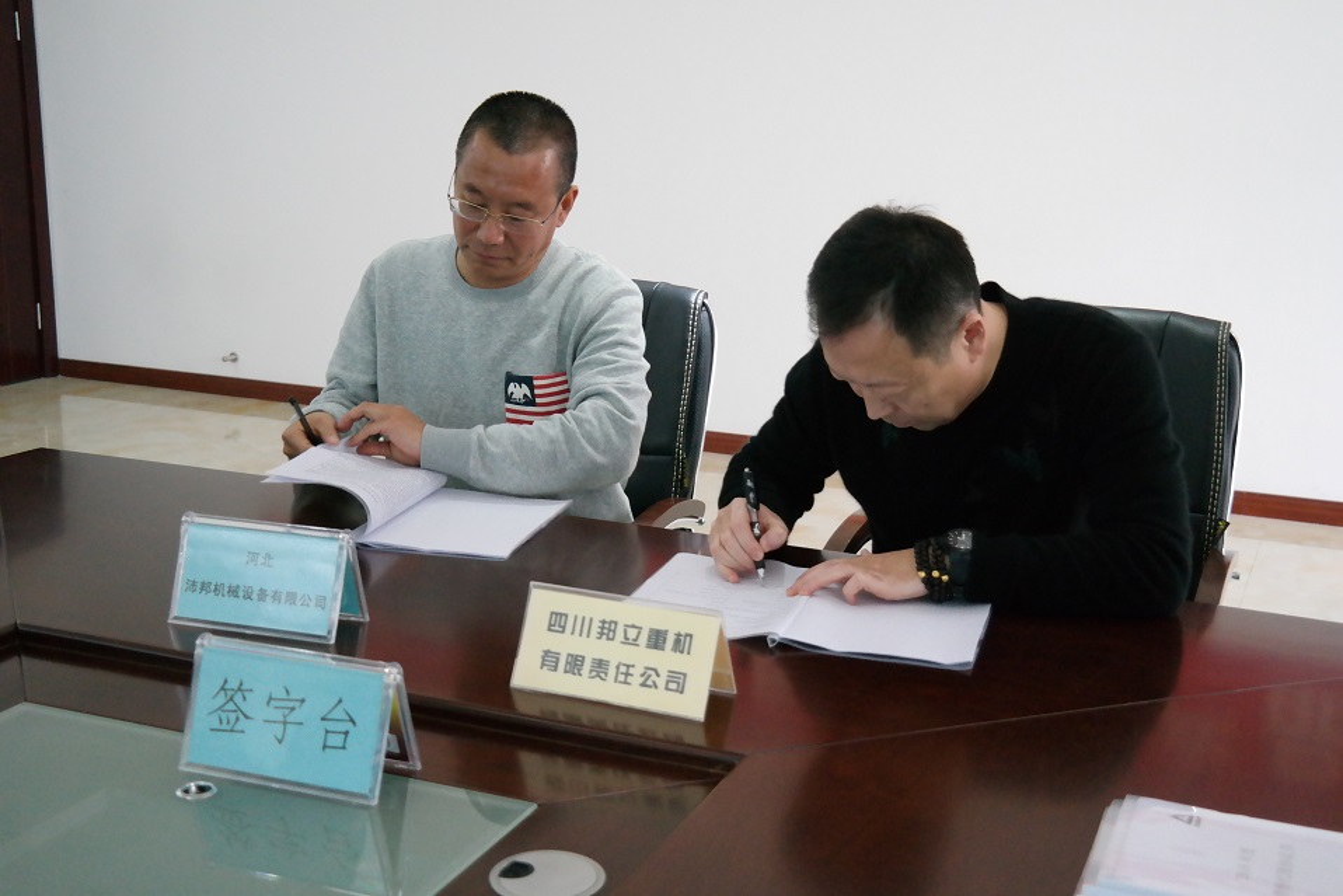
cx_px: 672
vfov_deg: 30.5
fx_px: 1642
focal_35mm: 44
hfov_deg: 44.5
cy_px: 448
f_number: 4.5
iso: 3200
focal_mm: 29
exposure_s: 1/50
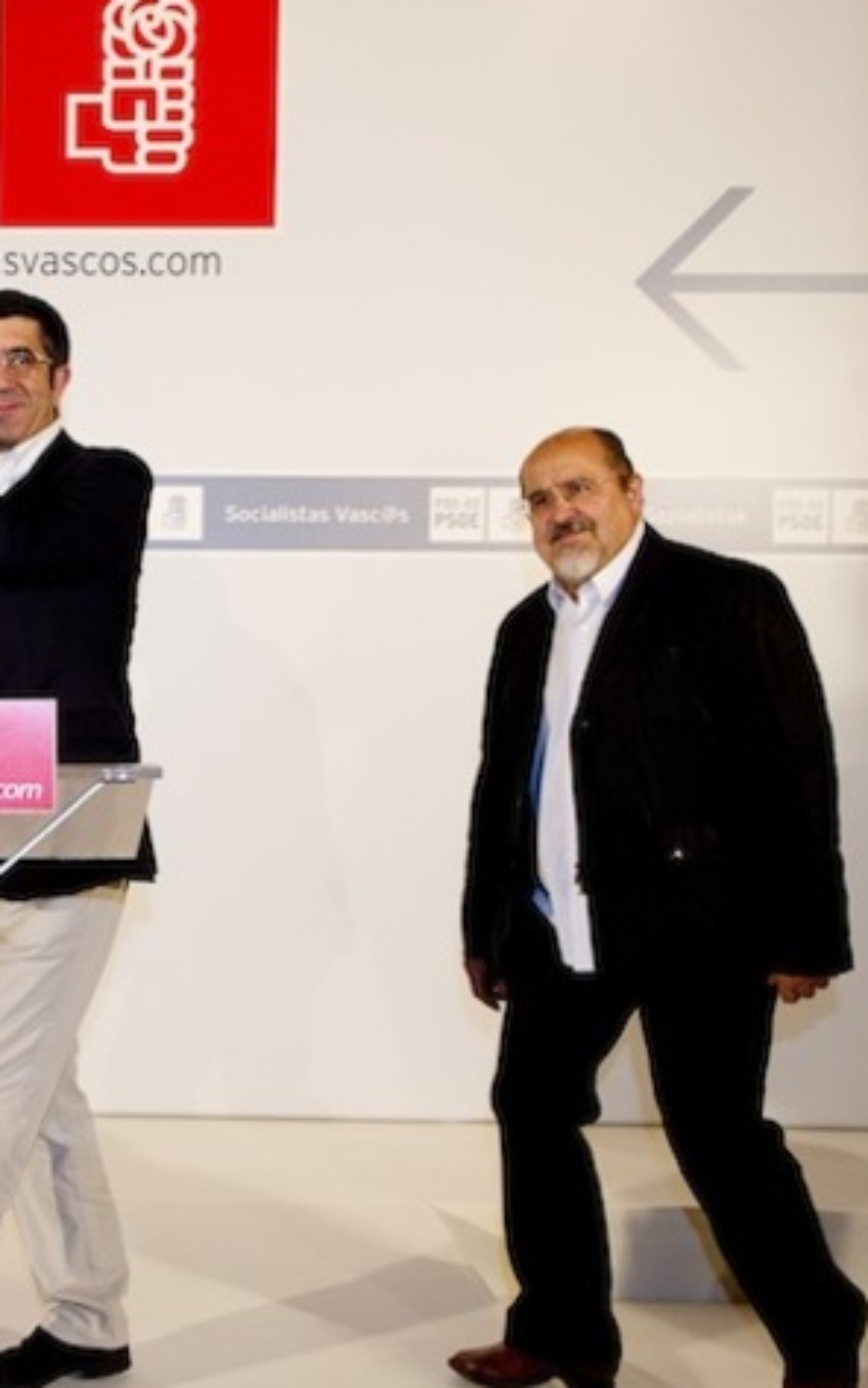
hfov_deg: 24.4
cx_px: -44
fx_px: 1891
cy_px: 706
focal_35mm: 50
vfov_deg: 40.3
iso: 1000
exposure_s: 1/160
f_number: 8
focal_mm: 32
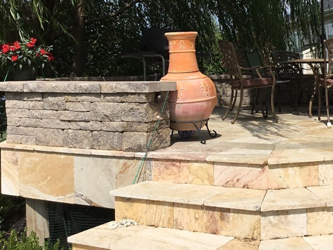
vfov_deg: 26.6
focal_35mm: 54
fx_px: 519
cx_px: 268
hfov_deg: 34.4
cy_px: 56
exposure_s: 1/2203
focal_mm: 3.3
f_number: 2.4
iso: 25
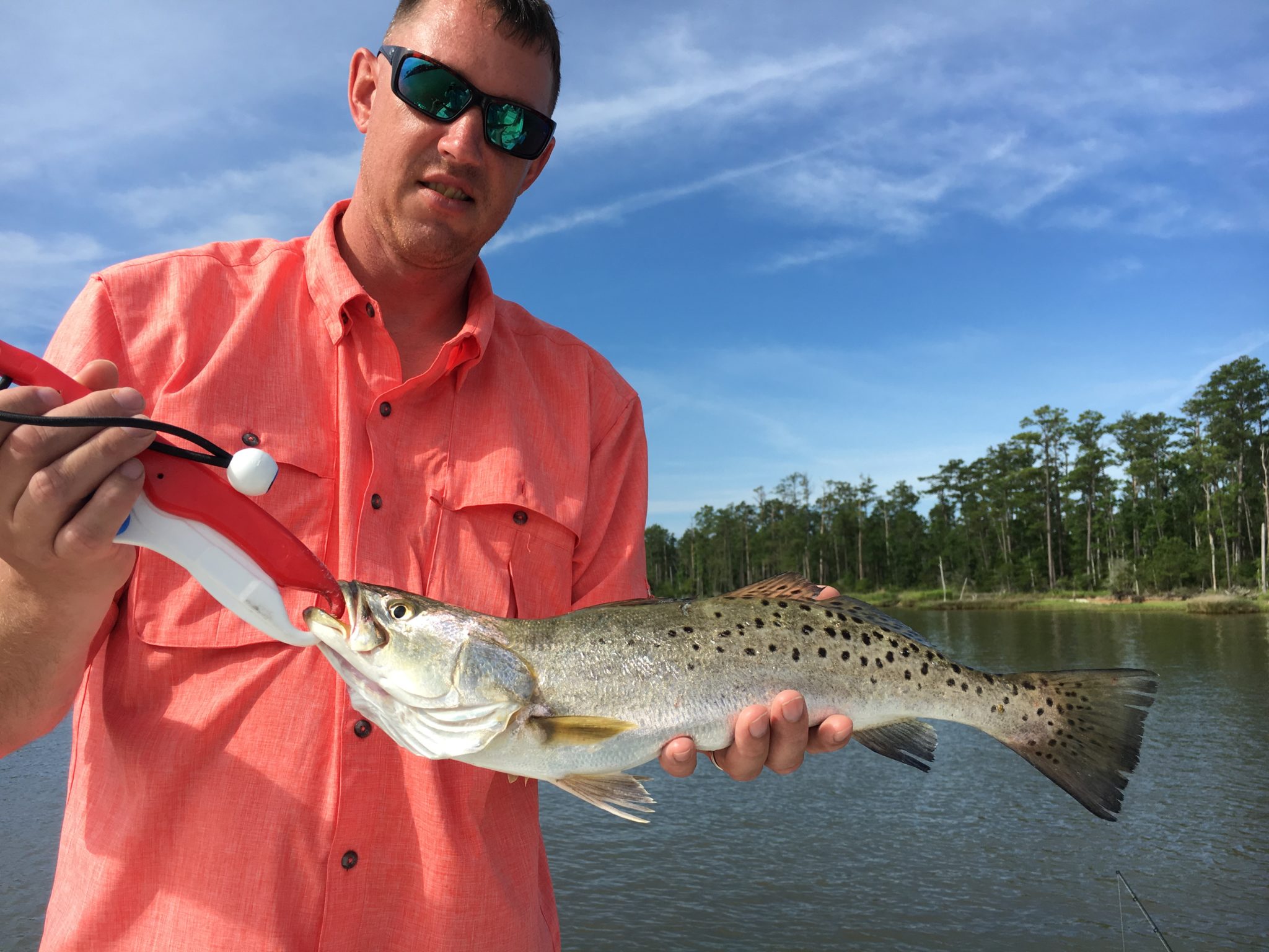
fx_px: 1063
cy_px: 476
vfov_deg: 48.2
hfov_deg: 61.7
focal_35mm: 29
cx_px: 634
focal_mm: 4.15
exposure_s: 1/1538
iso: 25
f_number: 2.2
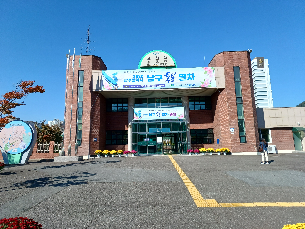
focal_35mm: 23
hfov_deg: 73.9
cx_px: 152
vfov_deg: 58.9
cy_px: 114
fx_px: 203
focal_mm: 5.06
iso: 20
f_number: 1.8
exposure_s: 1/636
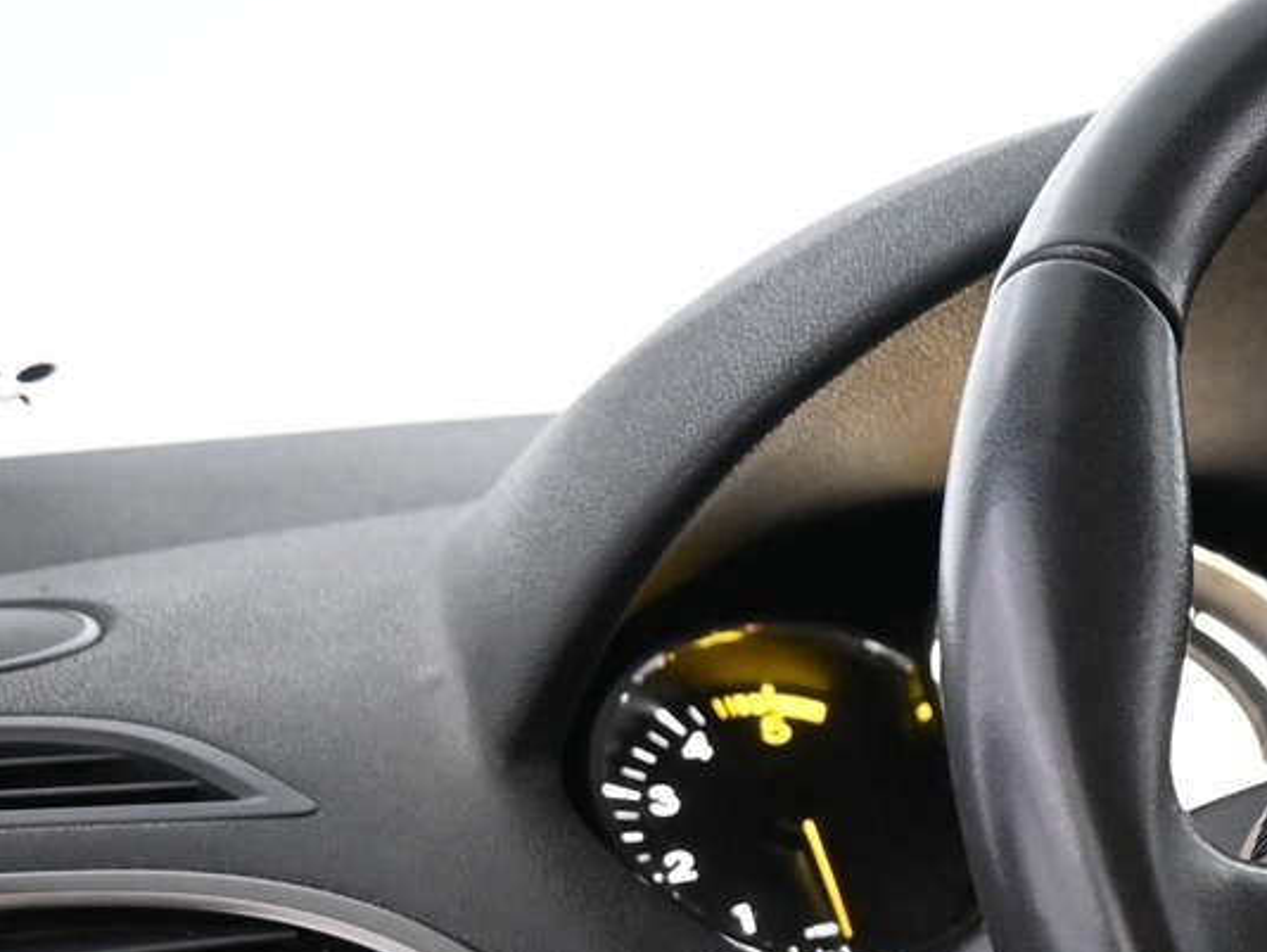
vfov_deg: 20.3
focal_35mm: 70
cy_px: 959
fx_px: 2563
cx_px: 1635
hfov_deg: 24.4
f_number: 3.5
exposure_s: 1/25
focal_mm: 16
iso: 1800
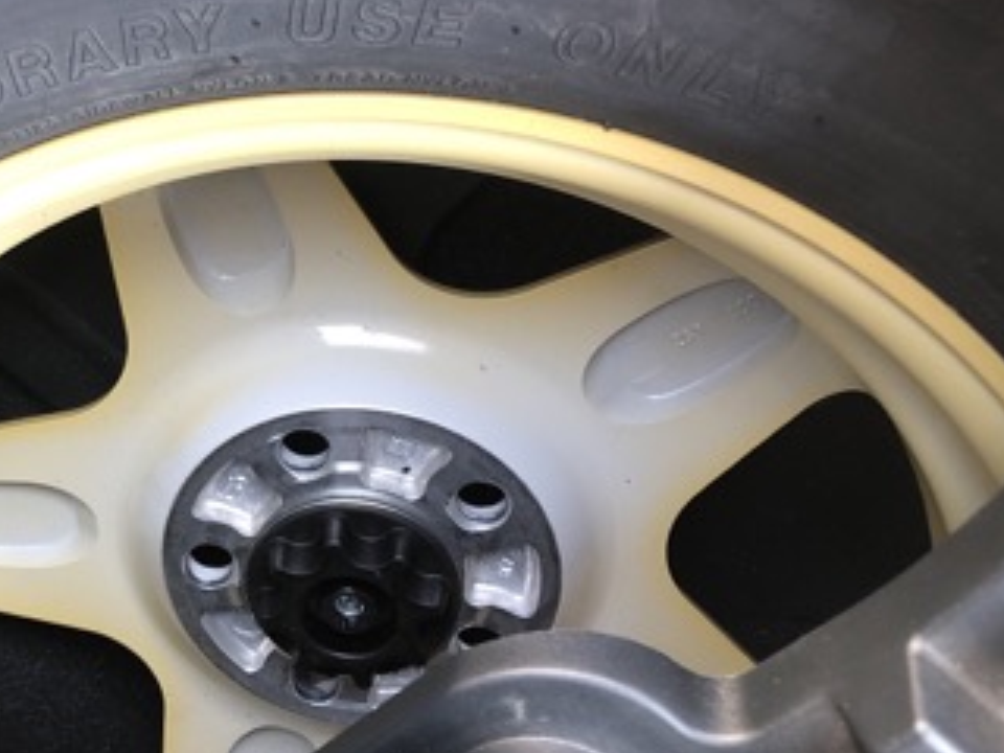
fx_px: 1624
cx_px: 78
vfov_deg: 26.0
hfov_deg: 32.4
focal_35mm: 56
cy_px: 273
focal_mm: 3.99
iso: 32
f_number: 1.8
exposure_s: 1/30
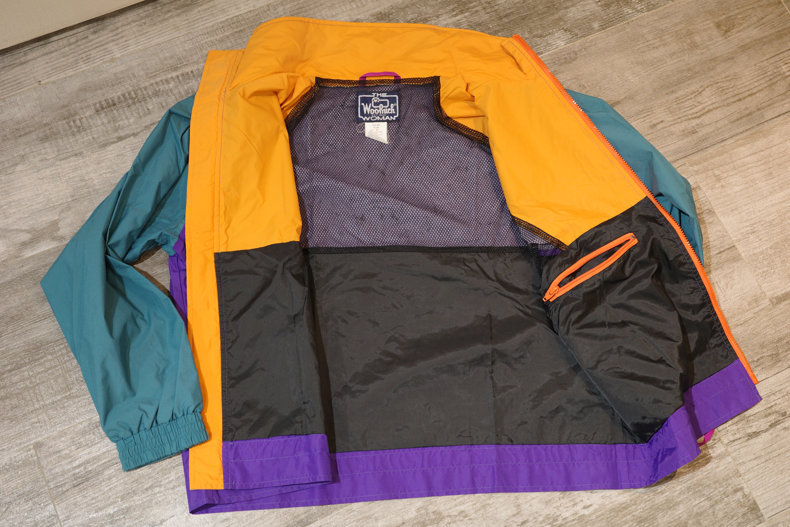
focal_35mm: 40
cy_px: 264
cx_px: 395
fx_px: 878
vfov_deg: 33.4
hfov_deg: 48.5
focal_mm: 26
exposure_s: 1/8
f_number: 3.2
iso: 400
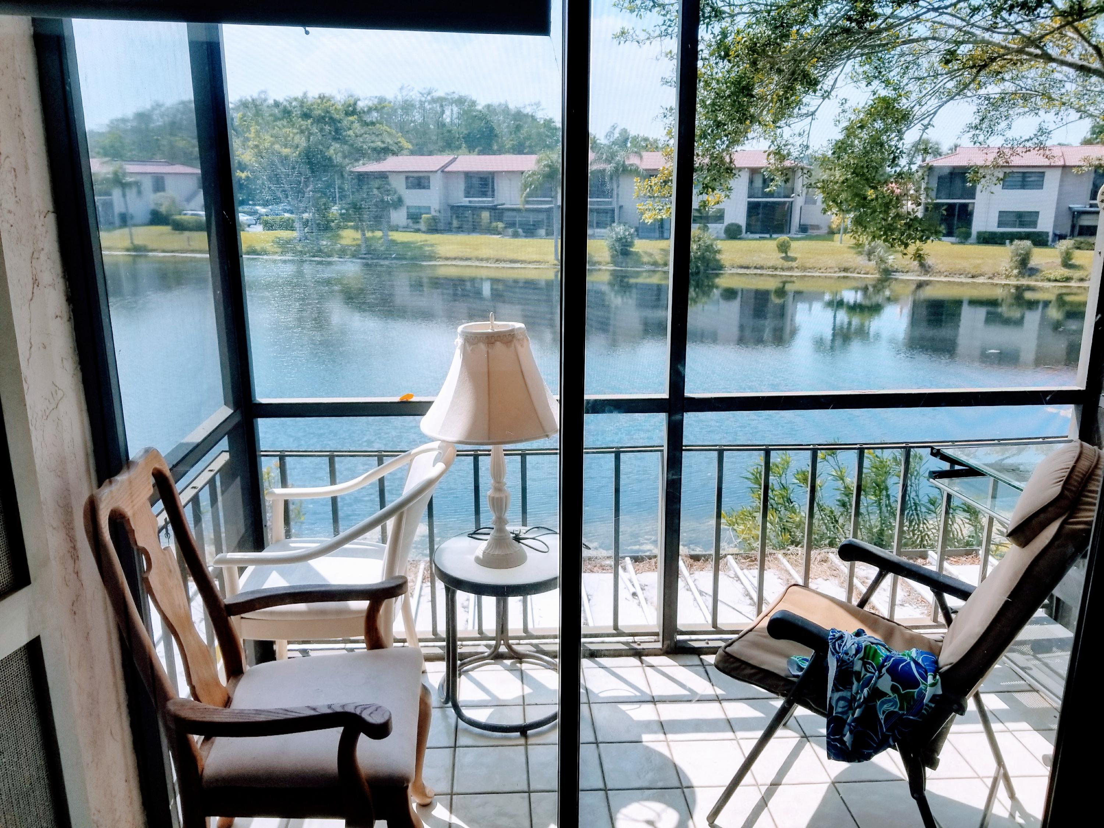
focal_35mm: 26
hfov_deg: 67.3
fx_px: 829
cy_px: 414
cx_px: 552
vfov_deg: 53.1
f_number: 1.7
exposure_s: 1/824
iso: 50
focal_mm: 4.25
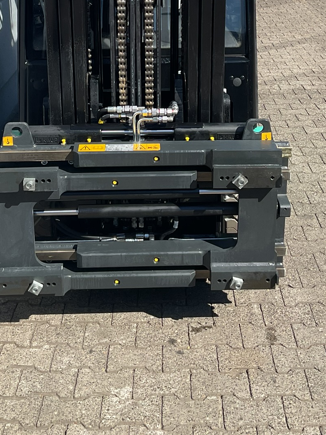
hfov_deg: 26.1
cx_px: 149
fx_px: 704
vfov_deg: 32.3
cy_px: 27
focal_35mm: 56
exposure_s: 1/1221
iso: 16
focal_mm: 3
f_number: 1.8
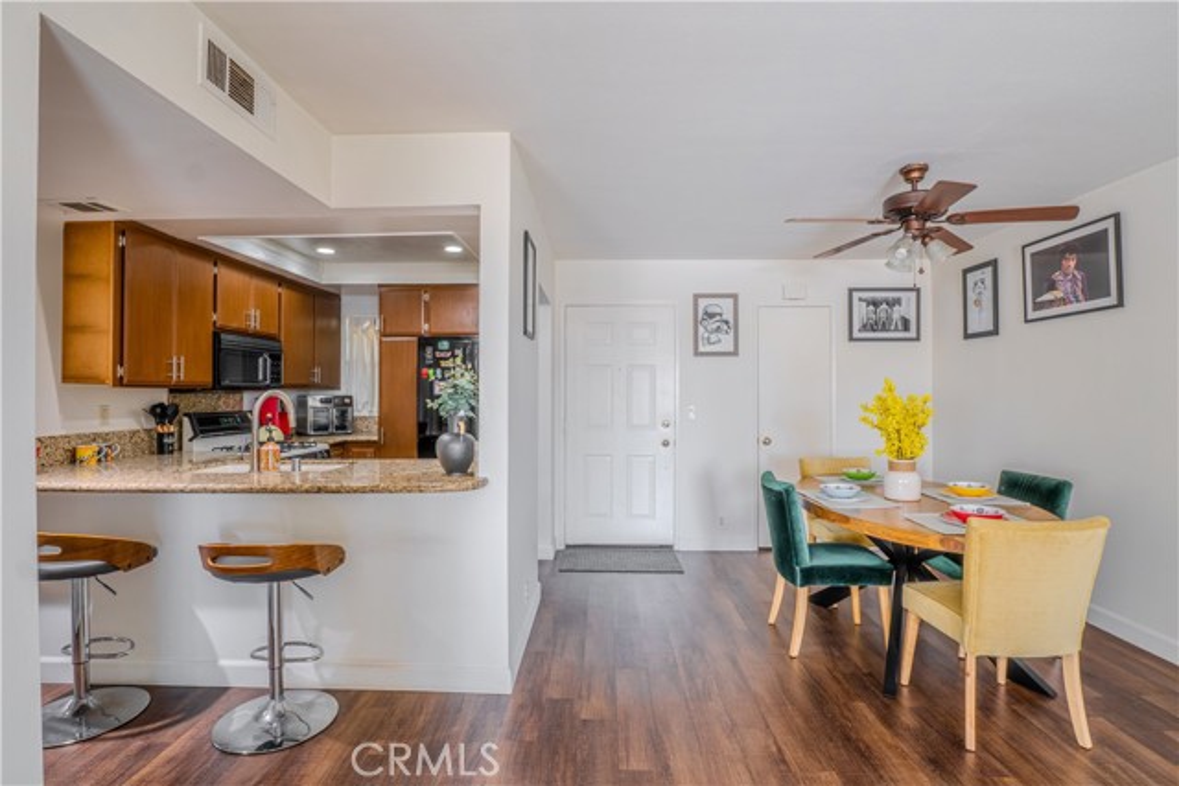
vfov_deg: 72.1
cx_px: 590
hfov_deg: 95.0
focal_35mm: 16
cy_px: 393
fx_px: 540
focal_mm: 11
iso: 200
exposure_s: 1/30
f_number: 9
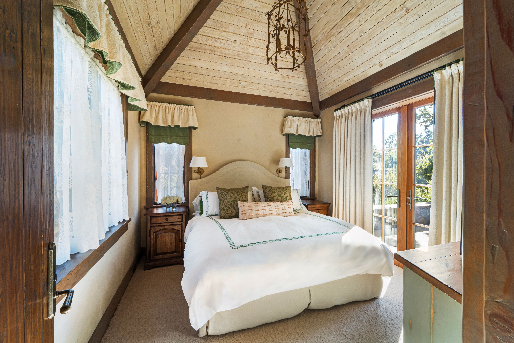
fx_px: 200
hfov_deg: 104.3
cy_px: 172
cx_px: 257
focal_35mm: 14
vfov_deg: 81.2
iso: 640
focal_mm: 14
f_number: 16
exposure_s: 1/10
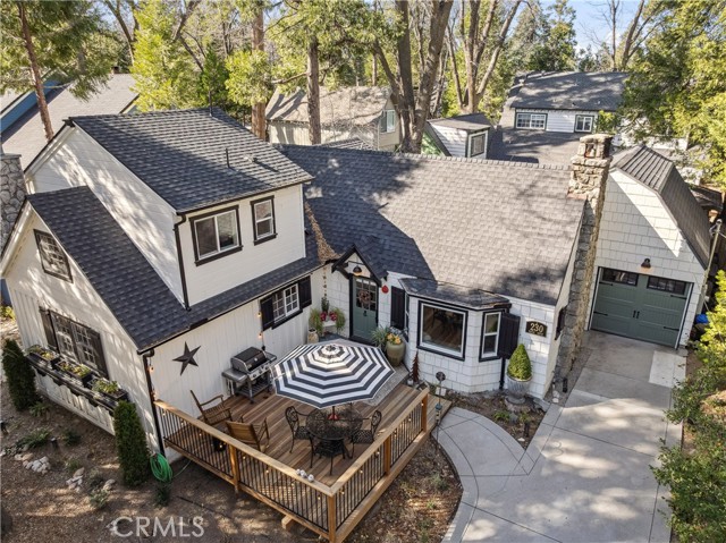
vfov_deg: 56.8
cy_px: 272
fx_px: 503
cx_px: 363
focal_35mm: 24
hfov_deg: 71.6
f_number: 2.8
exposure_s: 1/20
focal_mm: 12.3
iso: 100
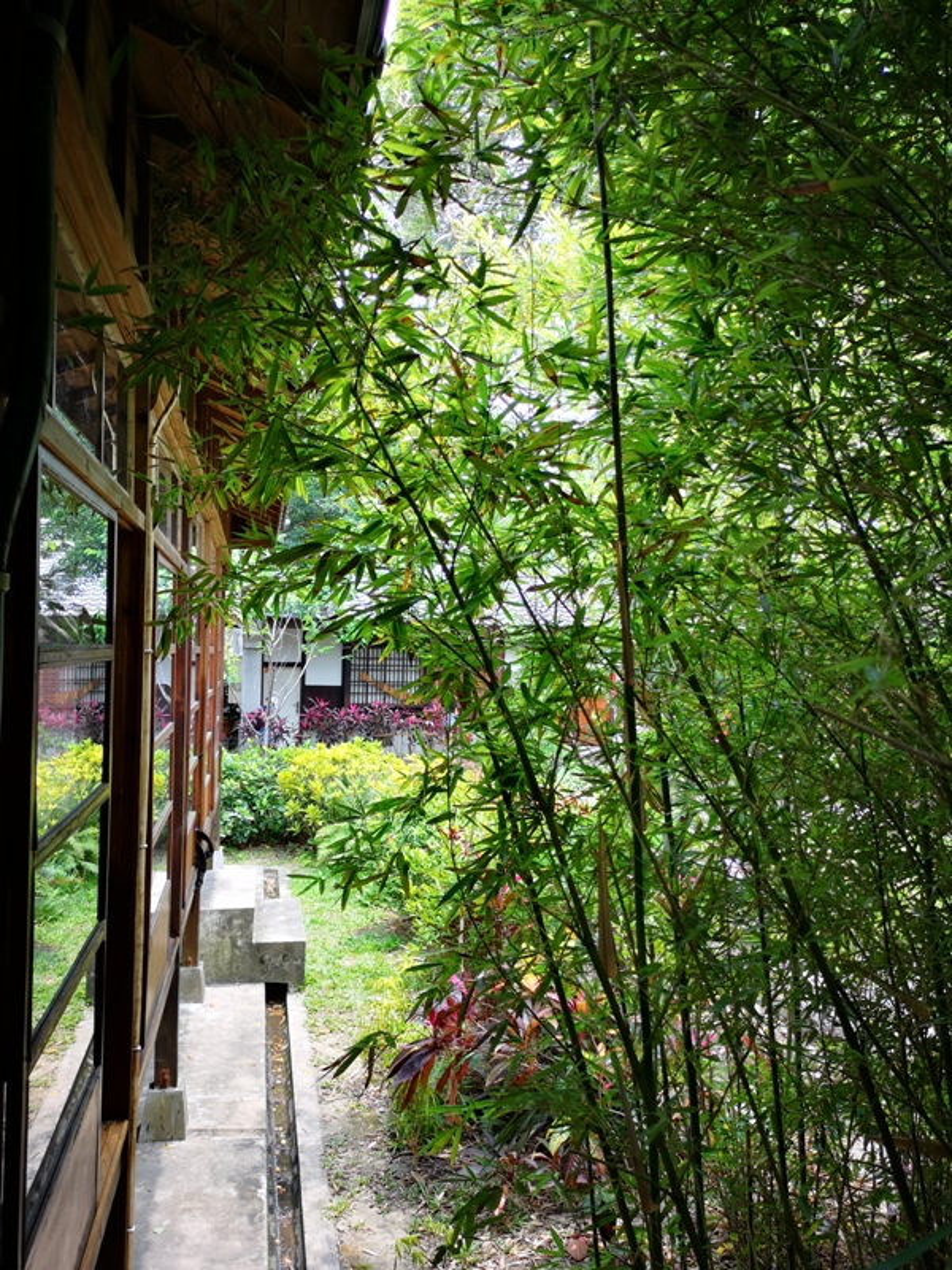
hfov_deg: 51.4
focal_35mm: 27
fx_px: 990
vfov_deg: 65.3
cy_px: 635
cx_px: 476
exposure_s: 1/123
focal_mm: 3.95
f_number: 1.8
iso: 50
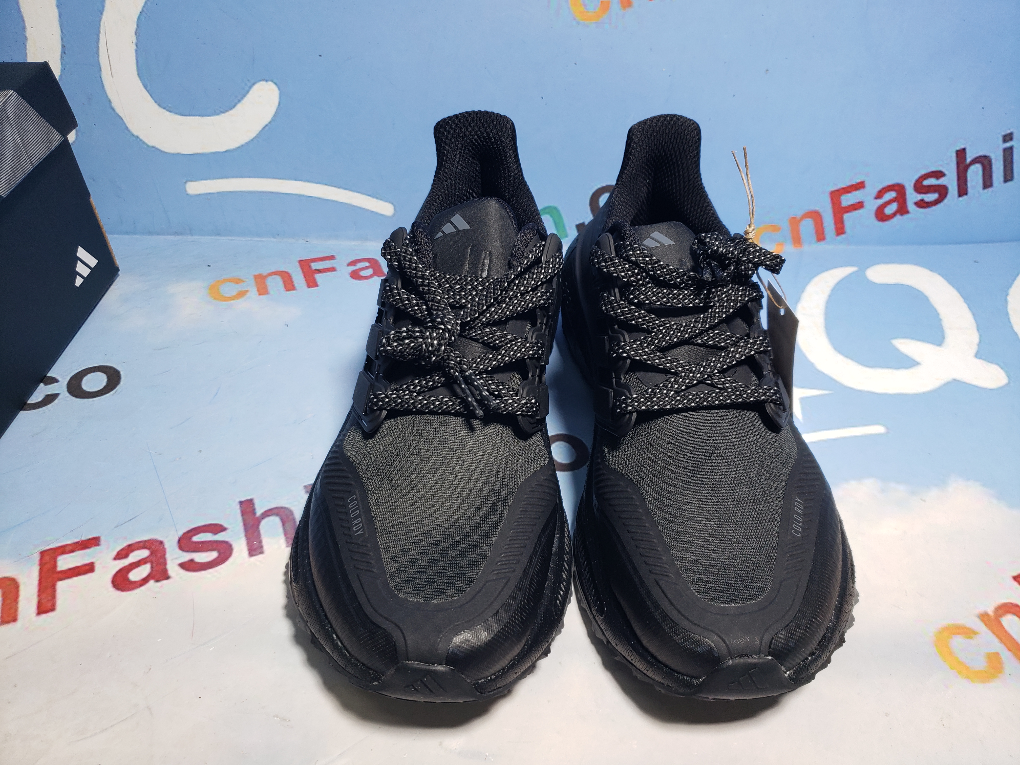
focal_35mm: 26
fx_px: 766
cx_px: 510
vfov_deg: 53.1
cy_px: 382
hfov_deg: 67.3
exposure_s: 1/221
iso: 50
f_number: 1.5
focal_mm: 4.3
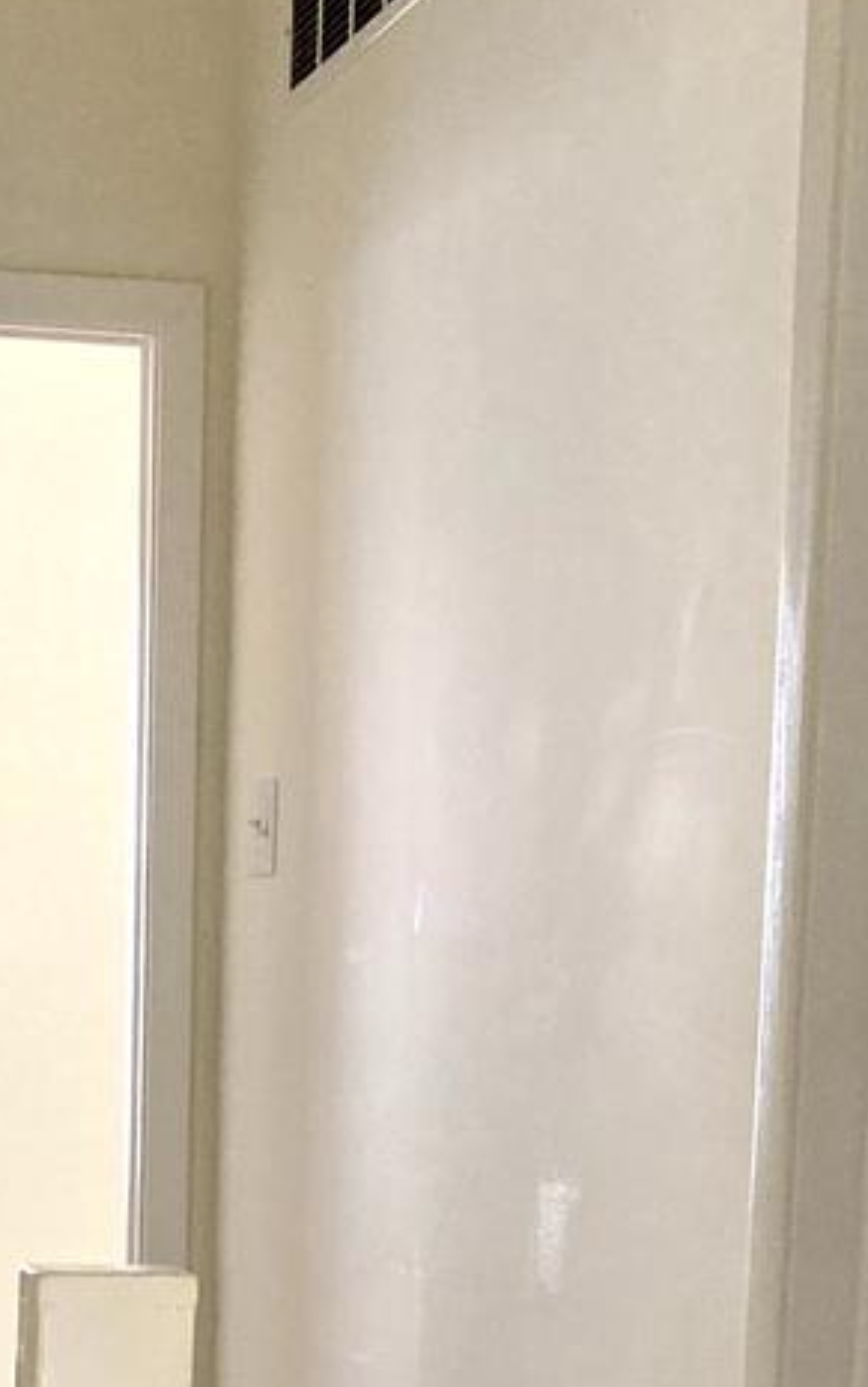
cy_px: 1870
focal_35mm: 98
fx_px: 3706
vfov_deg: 19.3
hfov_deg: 13.3
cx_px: 176
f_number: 1.8
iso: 250
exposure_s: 1/60
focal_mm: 3.99
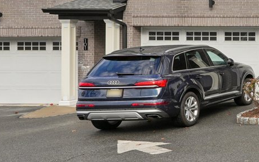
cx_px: 448
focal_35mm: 72
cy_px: 52
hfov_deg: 21.0
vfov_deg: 18.0
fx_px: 508
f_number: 8
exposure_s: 1/125
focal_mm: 16
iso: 100
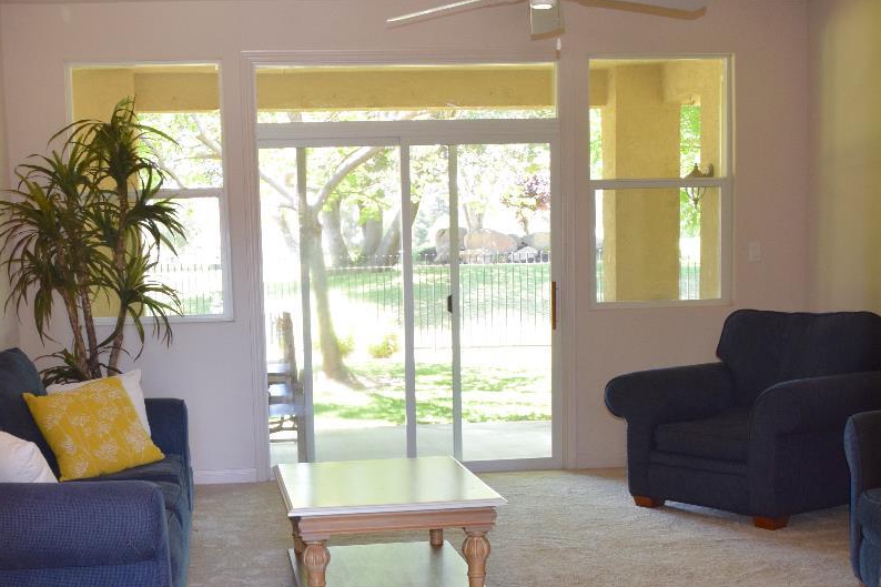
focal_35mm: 51
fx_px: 1248
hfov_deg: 38.7
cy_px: 464
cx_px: 346
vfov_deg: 26.0
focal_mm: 18
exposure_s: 1/80
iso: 800
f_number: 4.5
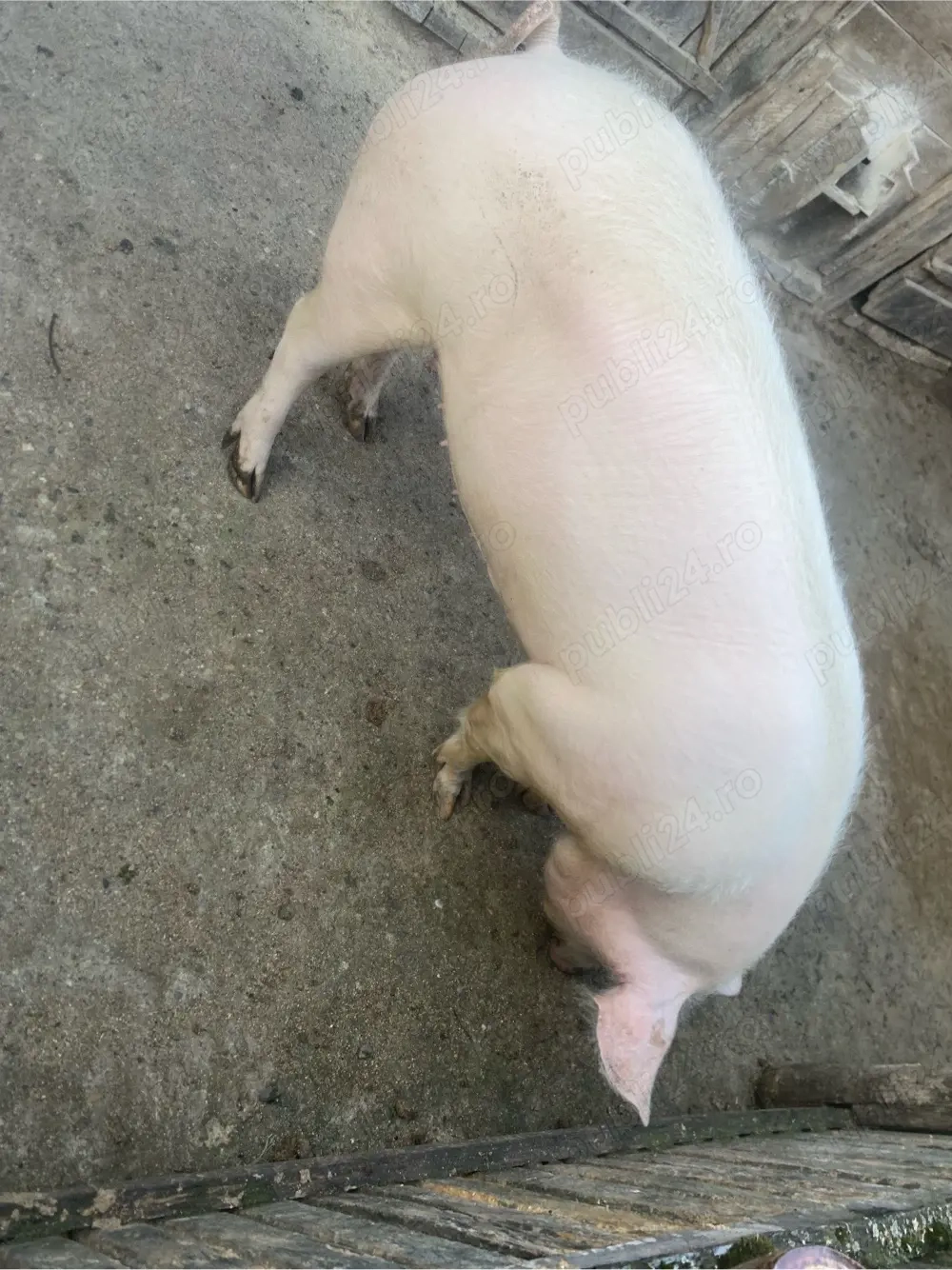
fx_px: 954
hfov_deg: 53.0
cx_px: 476
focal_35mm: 26
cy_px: 635
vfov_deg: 67.3
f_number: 1.8
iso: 32
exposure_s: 1/125
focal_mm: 4.25
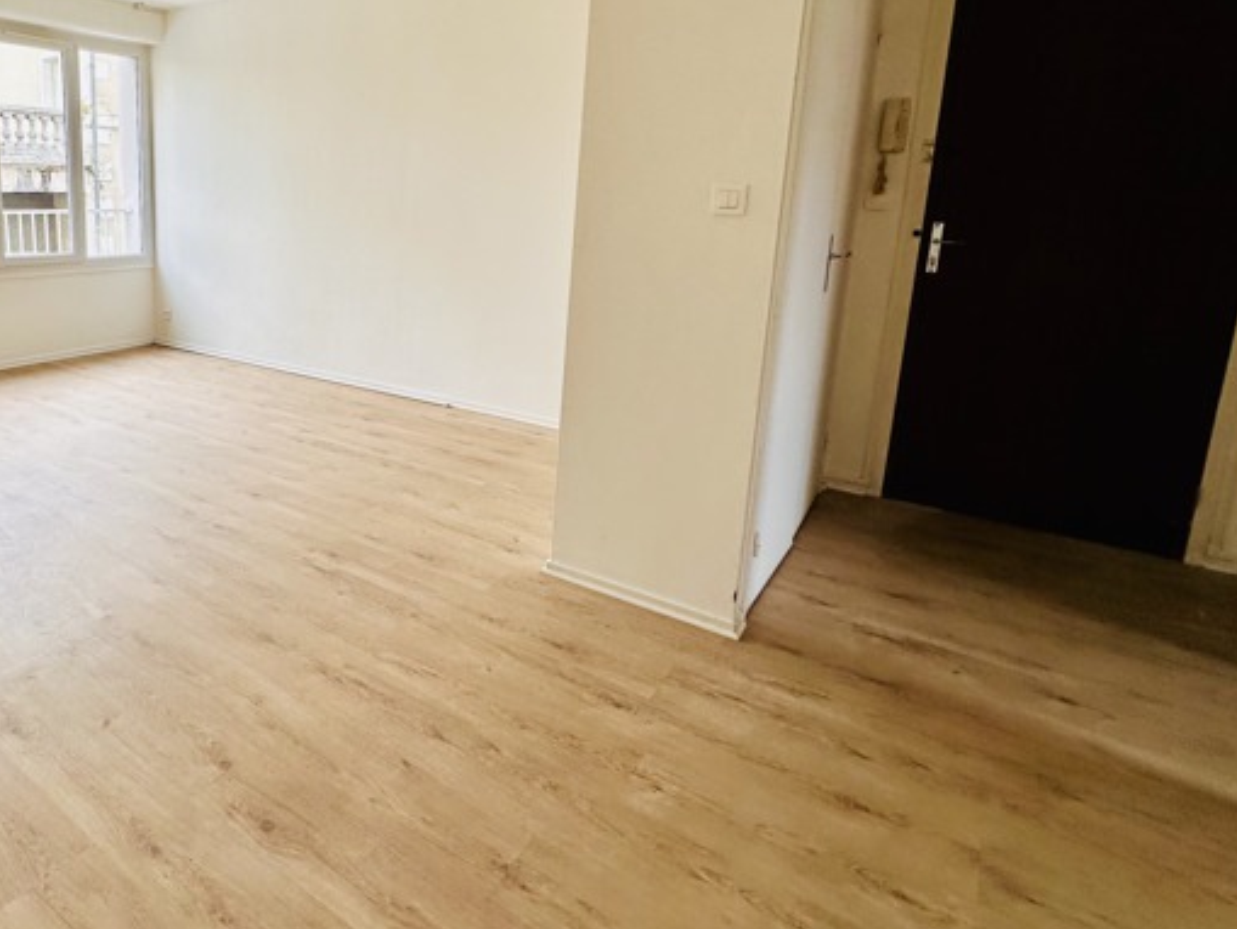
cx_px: 306
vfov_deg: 60.1
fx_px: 786
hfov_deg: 71.1
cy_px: 336
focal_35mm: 22
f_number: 2.2
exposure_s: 1/172
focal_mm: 2.22
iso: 40
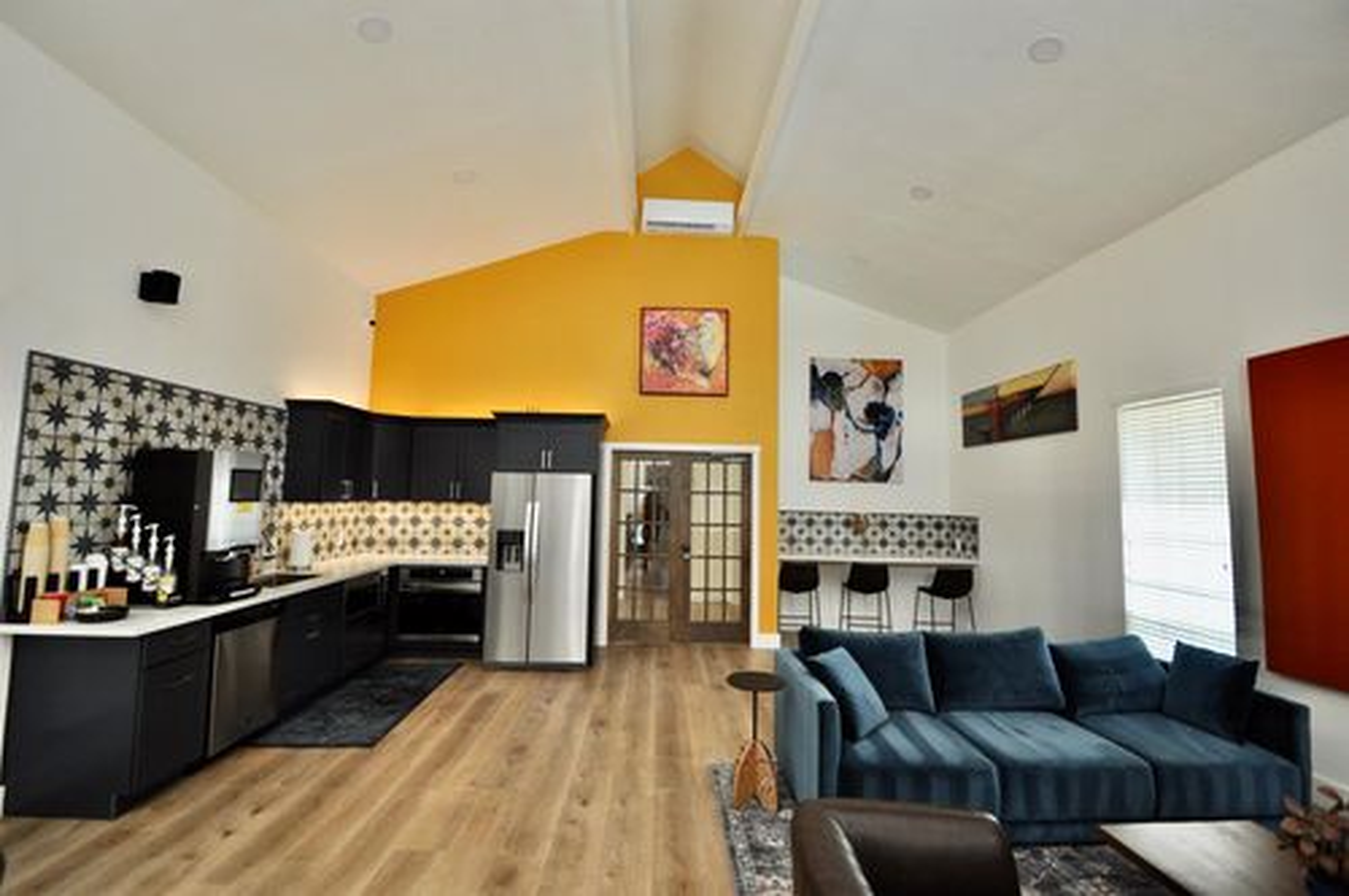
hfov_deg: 100.5
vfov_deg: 77.2
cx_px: 674
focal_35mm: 15
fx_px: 561
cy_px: 448
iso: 400
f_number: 5
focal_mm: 10
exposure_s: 1/100
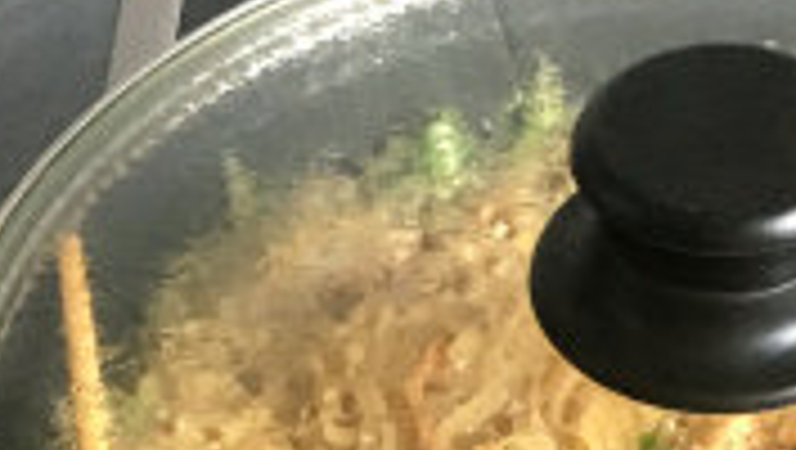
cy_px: 677
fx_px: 2303
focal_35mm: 109
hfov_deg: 19.4
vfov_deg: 10.7
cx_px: 661
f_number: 2.2
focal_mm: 4.15
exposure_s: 1/20
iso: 200
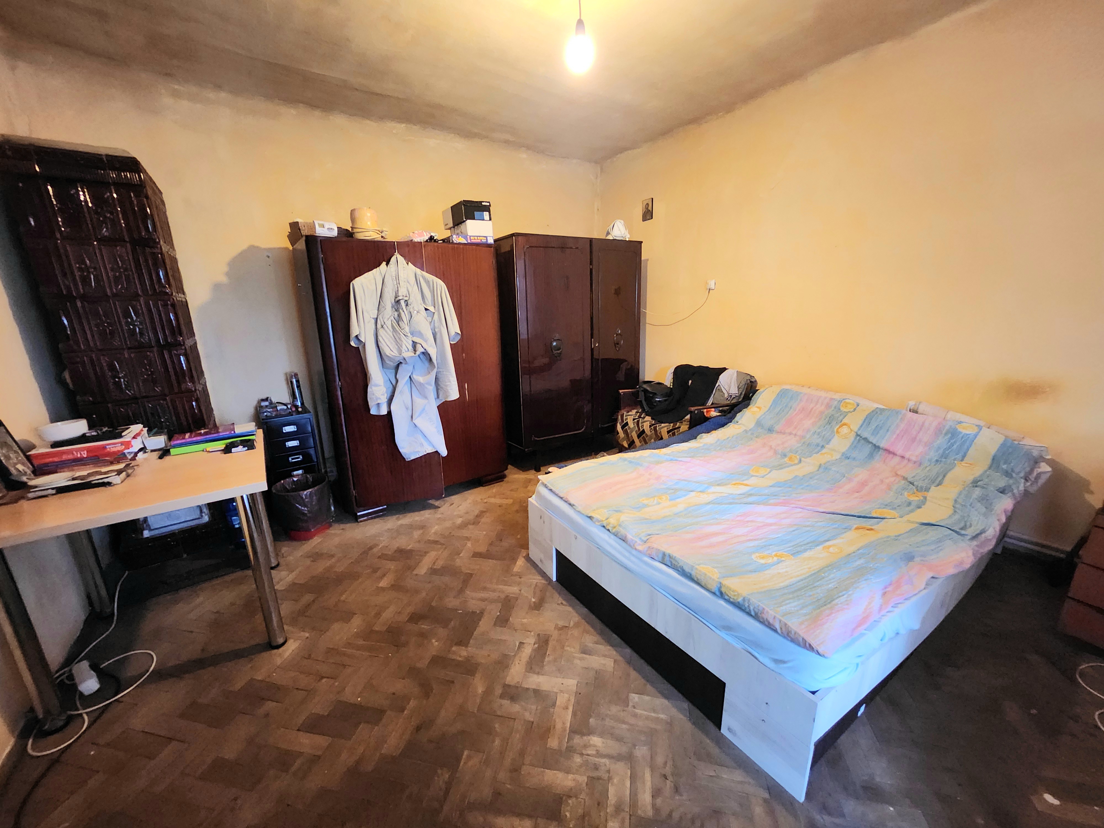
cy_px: 414
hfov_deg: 106.2
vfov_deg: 89.9
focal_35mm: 13
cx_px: 552
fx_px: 415
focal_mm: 1.74
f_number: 2.2
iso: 1000
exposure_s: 1/25.1
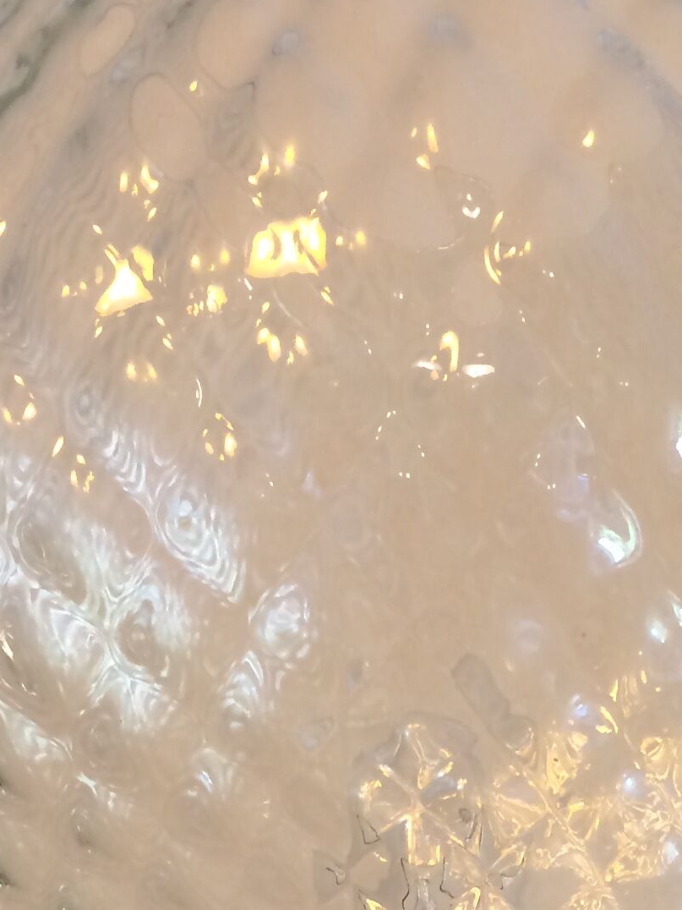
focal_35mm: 88
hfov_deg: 16.8
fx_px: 2312
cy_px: 1130
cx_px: 441
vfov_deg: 20.6
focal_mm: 4.15
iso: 100
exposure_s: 1/33
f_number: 2.2
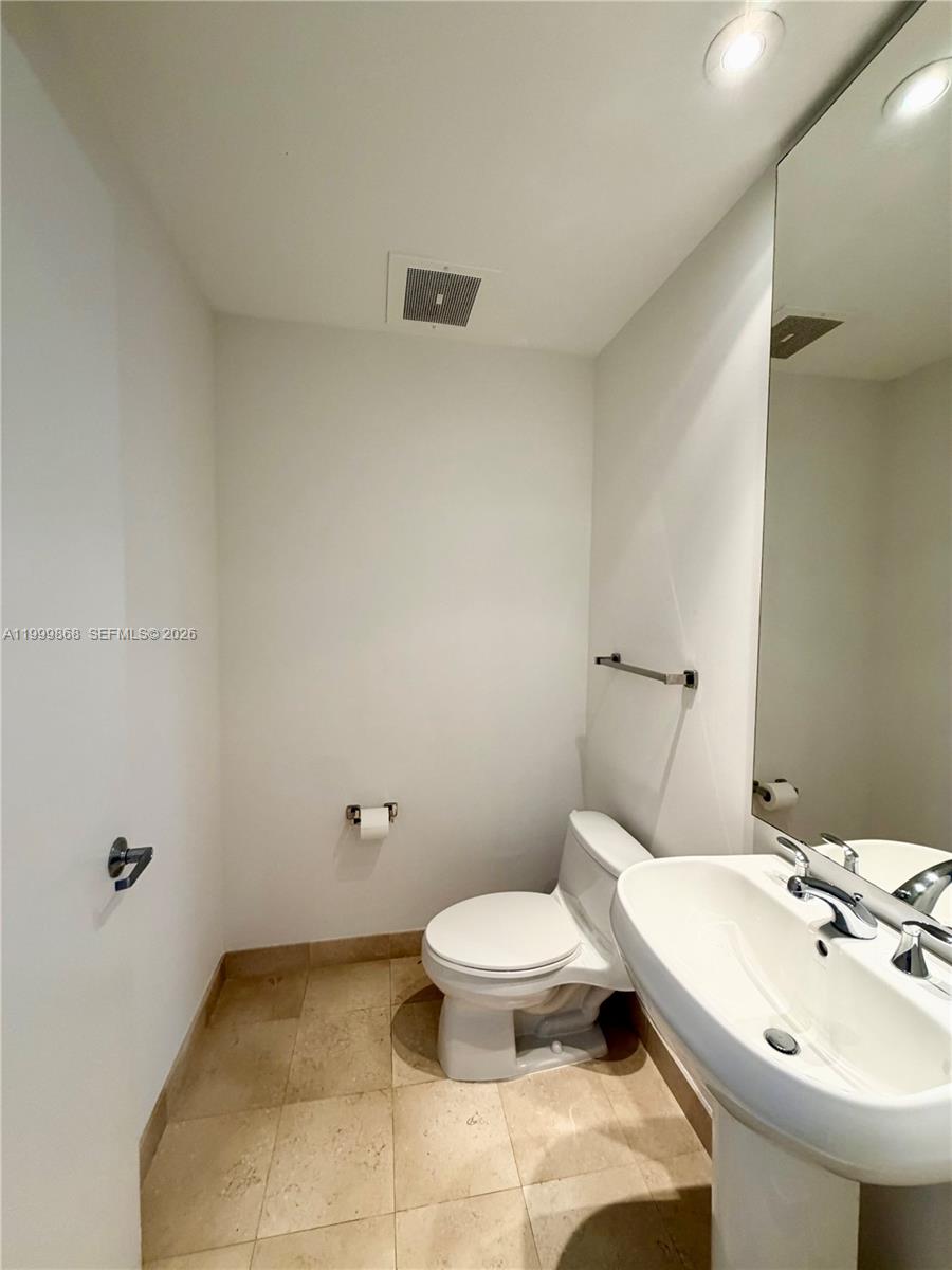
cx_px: 476
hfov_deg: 85.7
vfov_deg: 102.1
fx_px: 513
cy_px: 635
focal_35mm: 14
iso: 200
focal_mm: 2.22
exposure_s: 1/120
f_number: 2.2
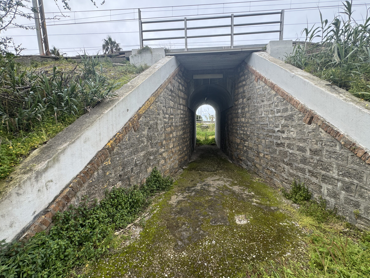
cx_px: 192
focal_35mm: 15
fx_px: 160
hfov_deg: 98.1
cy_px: 142
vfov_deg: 81.7
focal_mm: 2.22
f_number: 2.2
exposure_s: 1/416
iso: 40
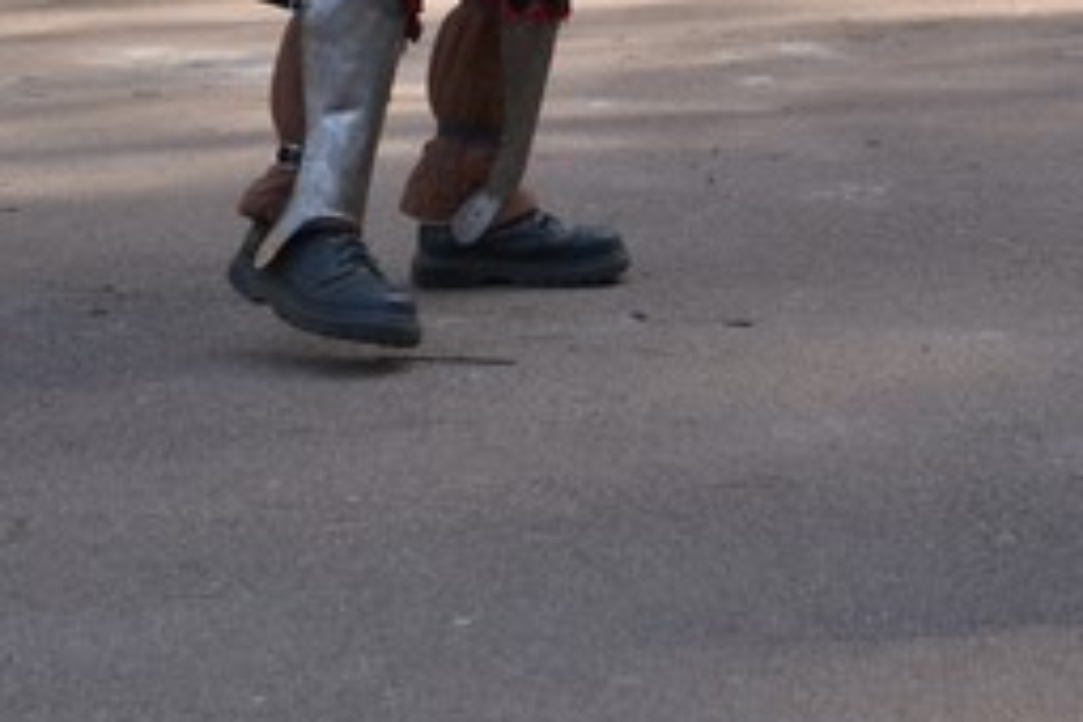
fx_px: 3399
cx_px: 981
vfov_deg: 11.6
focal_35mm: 113
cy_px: -363
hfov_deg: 17.8
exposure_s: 1/640
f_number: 4
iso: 200
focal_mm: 24
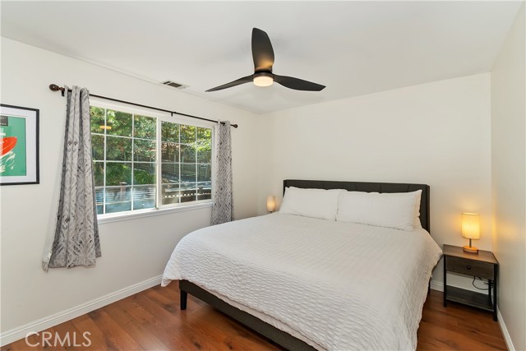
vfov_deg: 77.4
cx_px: 263
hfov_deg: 100.4
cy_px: 176
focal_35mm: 15
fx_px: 219
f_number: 8
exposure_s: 1/30
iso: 250
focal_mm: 10
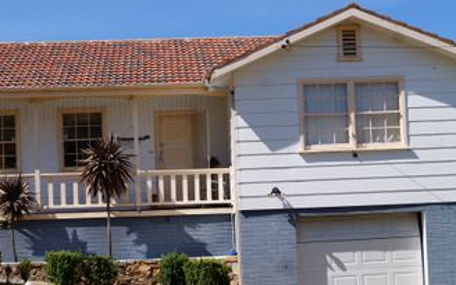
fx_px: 944
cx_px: 192
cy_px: 180
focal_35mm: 76
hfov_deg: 27.1
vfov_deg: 17.1
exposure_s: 1/320
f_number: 9
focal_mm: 35
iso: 100
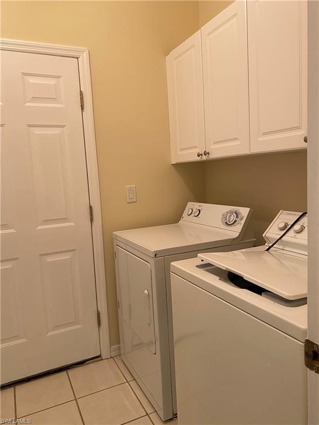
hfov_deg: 53.1
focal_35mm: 26
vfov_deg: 67.3
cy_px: 212
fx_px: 319
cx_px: 160
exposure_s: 1/60
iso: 125
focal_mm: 4.25
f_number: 1.8
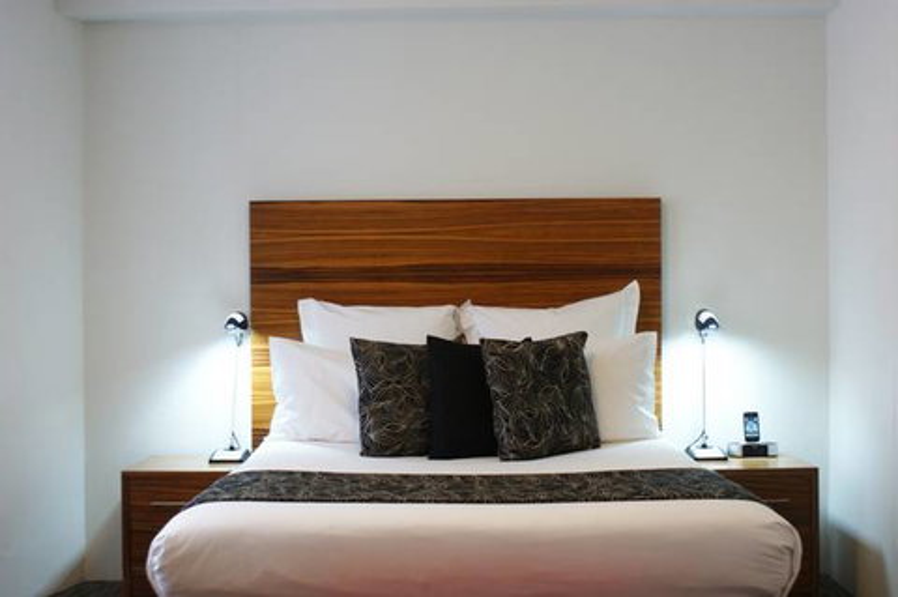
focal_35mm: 52
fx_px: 1308
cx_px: 449
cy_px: 298
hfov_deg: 37.9
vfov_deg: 25.7
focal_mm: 35
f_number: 5.6
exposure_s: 1/13
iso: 400
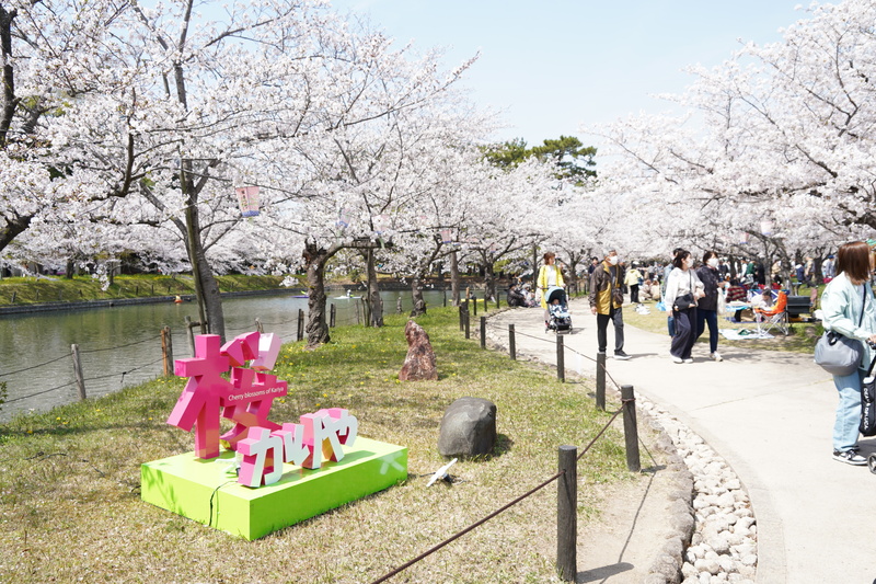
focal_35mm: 28
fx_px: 681
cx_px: 438
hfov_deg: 65.5
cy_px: 292
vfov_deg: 46.4
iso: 100
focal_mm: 28
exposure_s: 1/125
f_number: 7.1
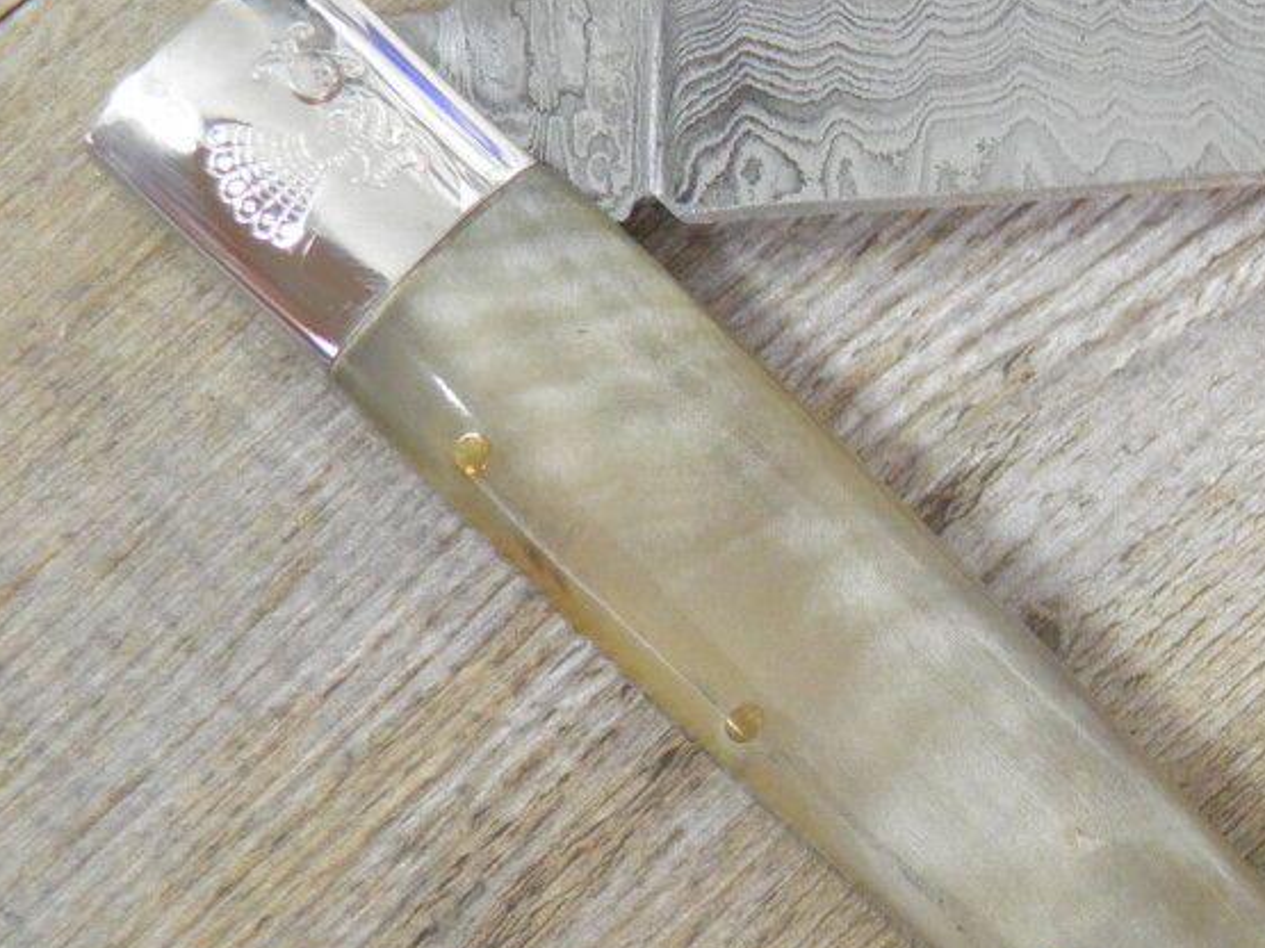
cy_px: 579
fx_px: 4896
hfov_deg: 14.5
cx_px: 1274
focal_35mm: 134
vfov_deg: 11.1
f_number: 3.8
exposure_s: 1/10
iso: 200
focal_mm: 11.2
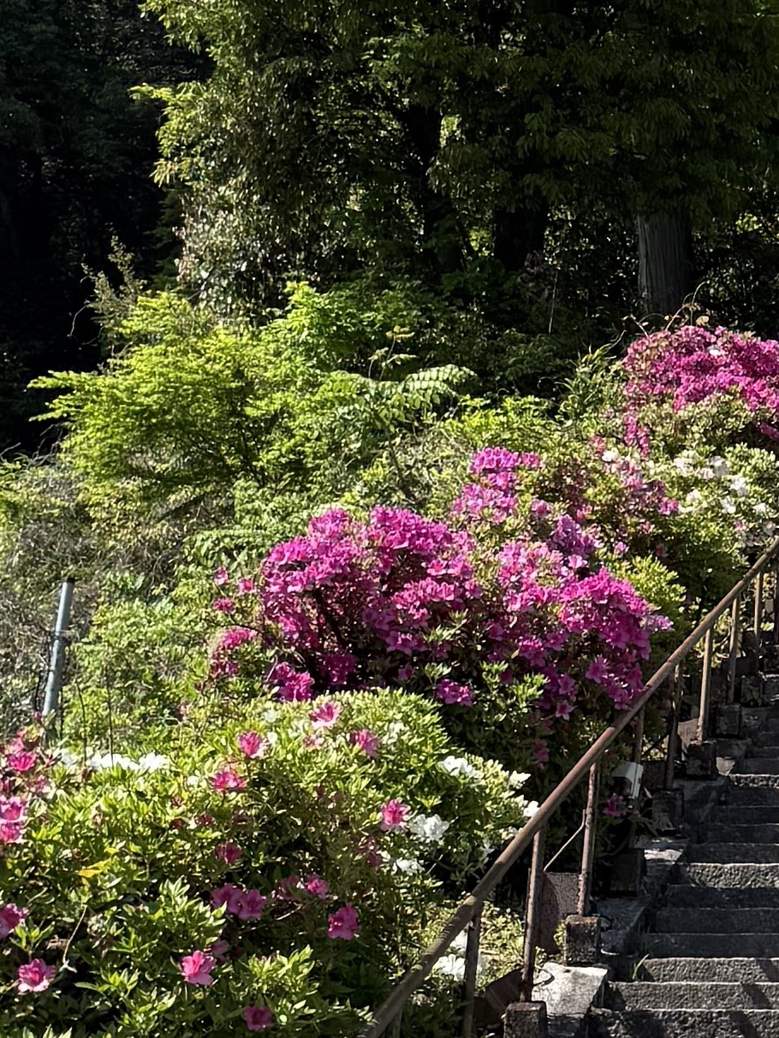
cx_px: 1014
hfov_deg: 12.7
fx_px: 3390
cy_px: 388
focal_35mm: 113
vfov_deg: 17.4
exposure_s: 1/2110
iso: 80
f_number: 1.78
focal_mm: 6.76
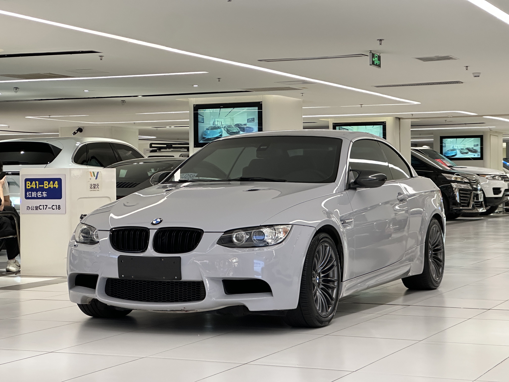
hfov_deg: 25.3
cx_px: 254
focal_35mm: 77
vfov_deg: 19.1
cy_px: 191
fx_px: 1132
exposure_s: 1/100
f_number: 2.8
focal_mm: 9
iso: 320
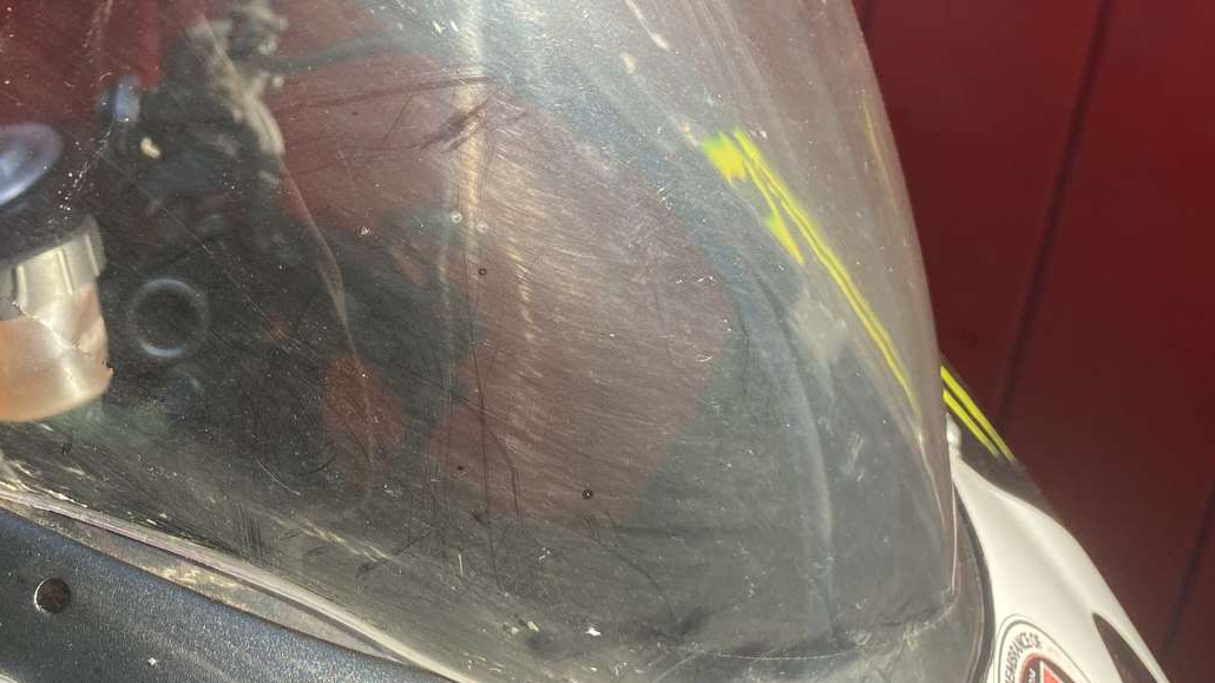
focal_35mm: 55
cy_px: -21
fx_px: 1772
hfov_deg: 36.2
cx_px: 195
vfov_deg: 21.0
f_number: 1.8
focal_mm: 4.25
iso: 32
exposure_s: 1/418
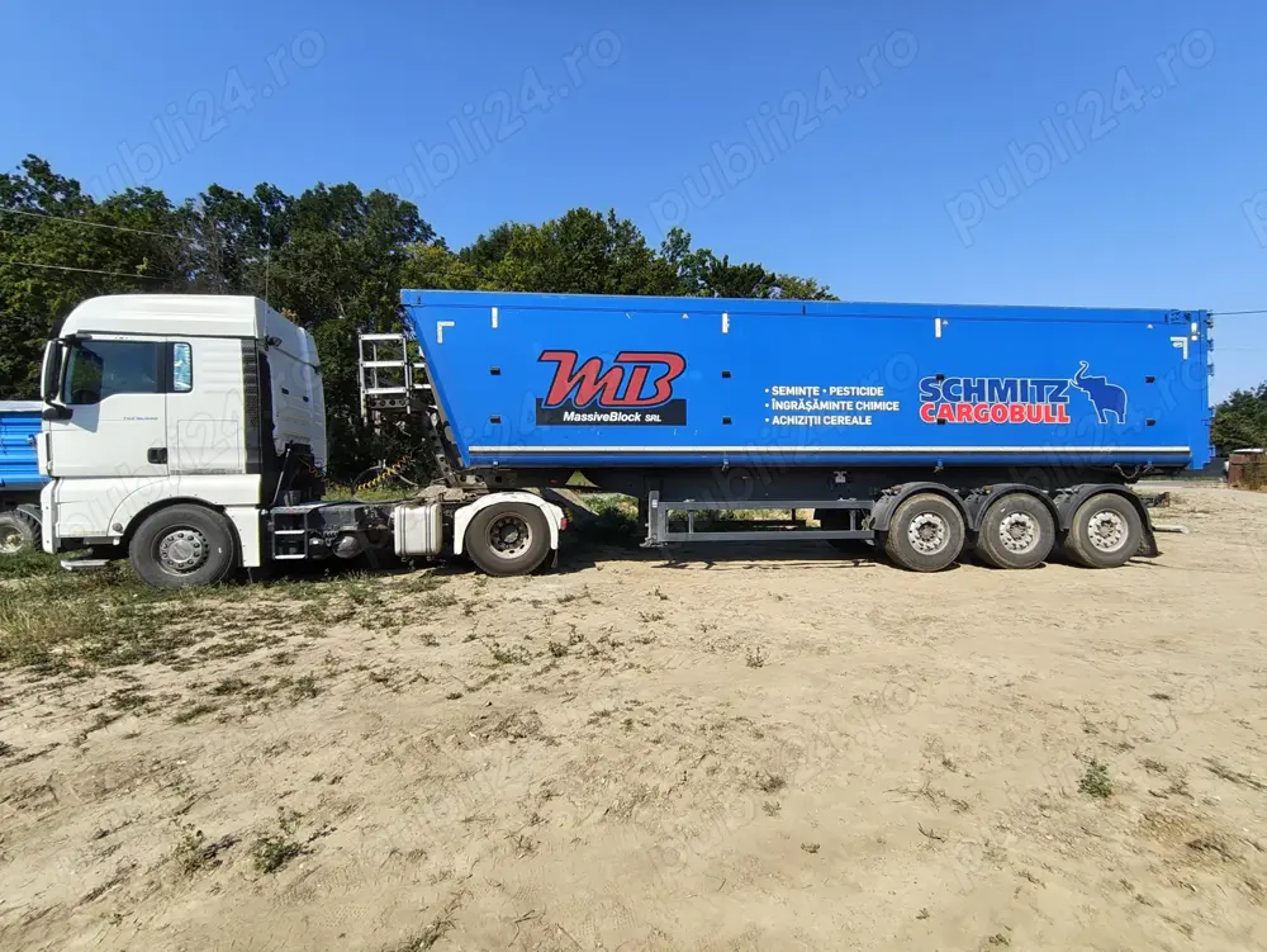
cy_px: 476
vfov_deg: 81.8
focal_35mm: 15
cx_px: 634
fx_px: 549
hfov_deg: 98.1
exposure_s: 1/1800
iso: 50
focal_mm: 1.64
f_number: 2.2
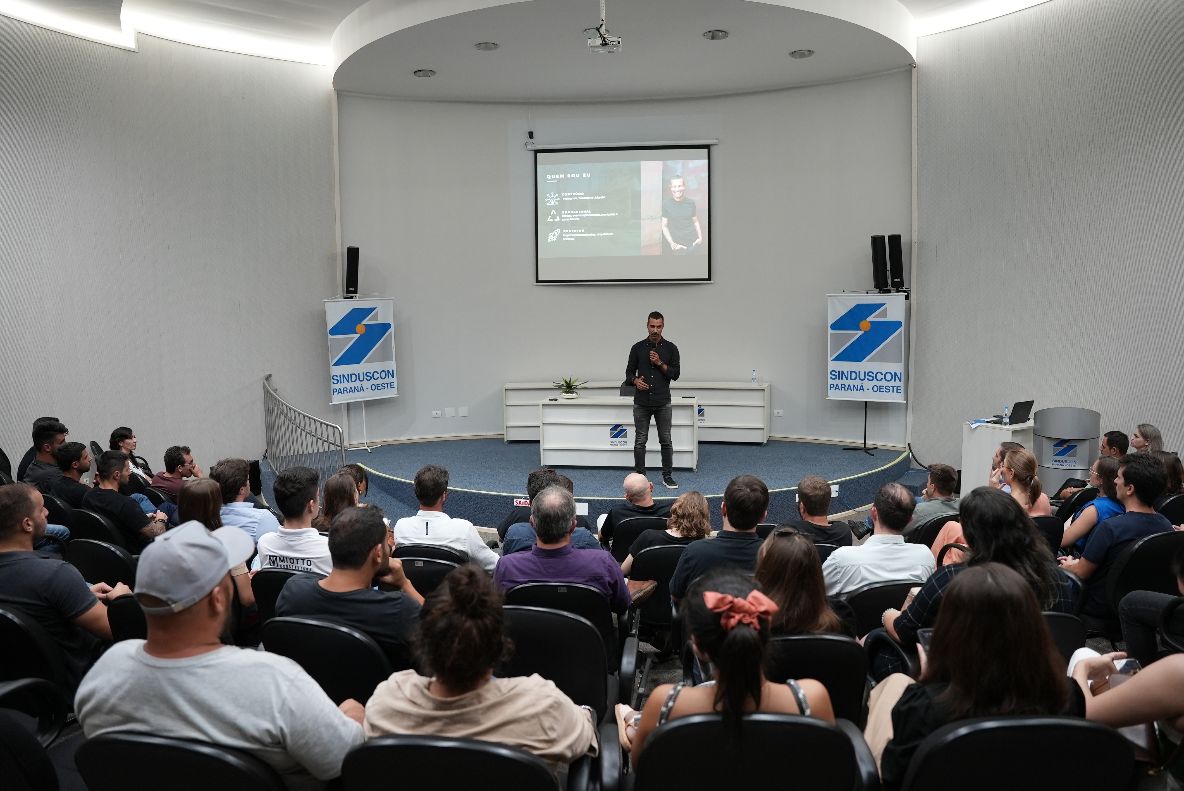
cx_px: 592
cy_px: 396
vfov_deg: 53.2
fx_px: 790
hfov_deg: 73.7
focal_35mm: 24
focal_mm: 24
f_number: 3.2
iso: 2000
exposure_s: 1/60
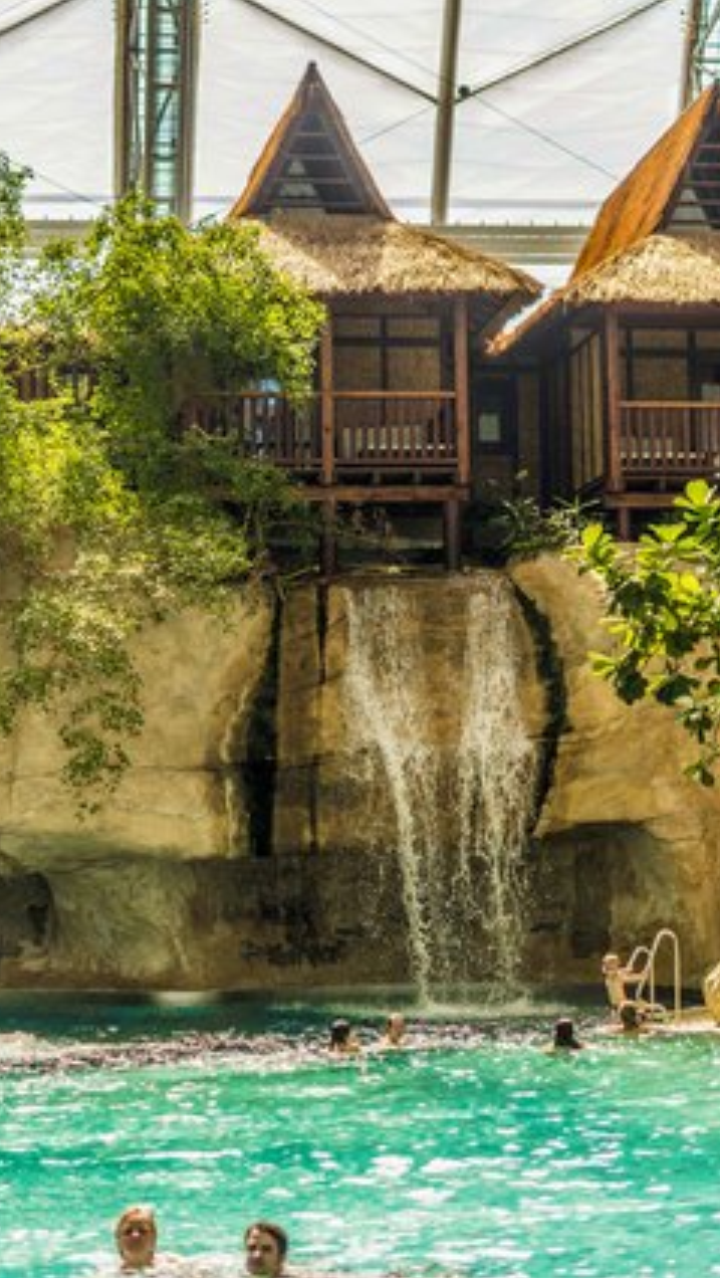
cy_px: 637
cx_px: 289
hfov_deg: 15.3
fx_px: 2677
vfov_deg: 26.8
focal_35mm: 79
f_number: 5
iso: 125
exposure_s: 1/125
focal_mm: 50
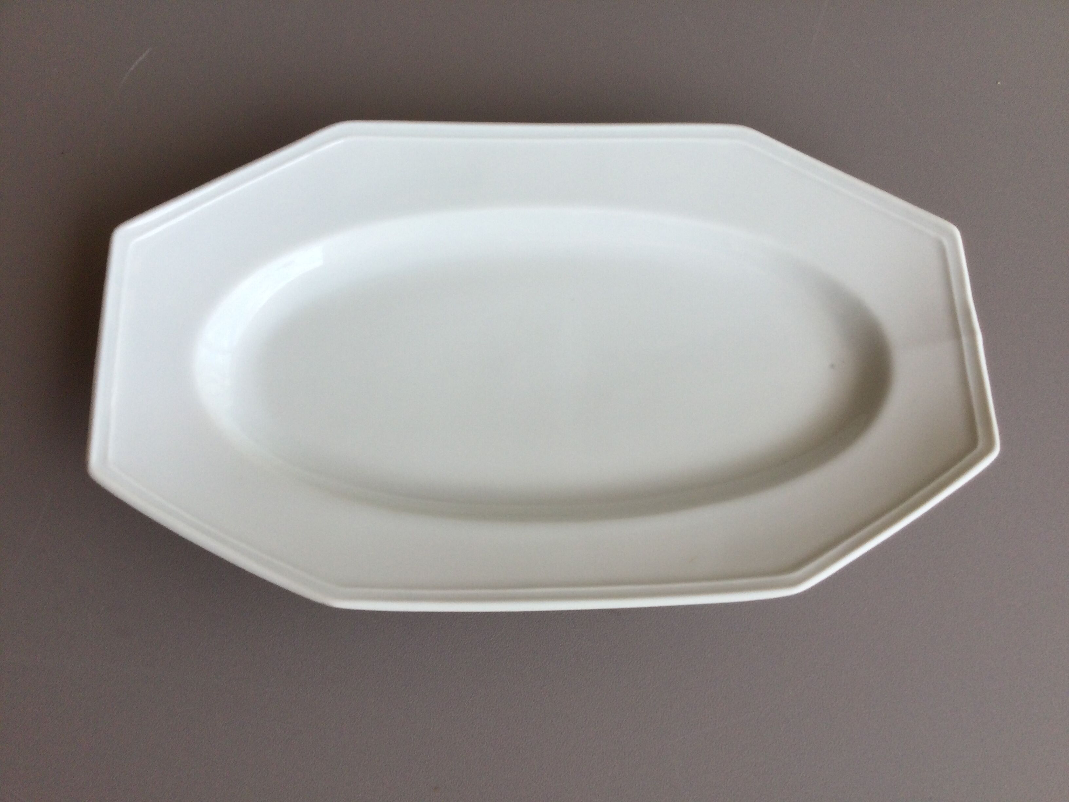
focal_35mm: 31
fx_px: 957
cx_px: 534
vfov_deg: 45.4
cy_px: 401
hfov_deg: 58.4
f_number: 2.4
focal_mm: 3.3
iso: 25
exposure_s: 1/321
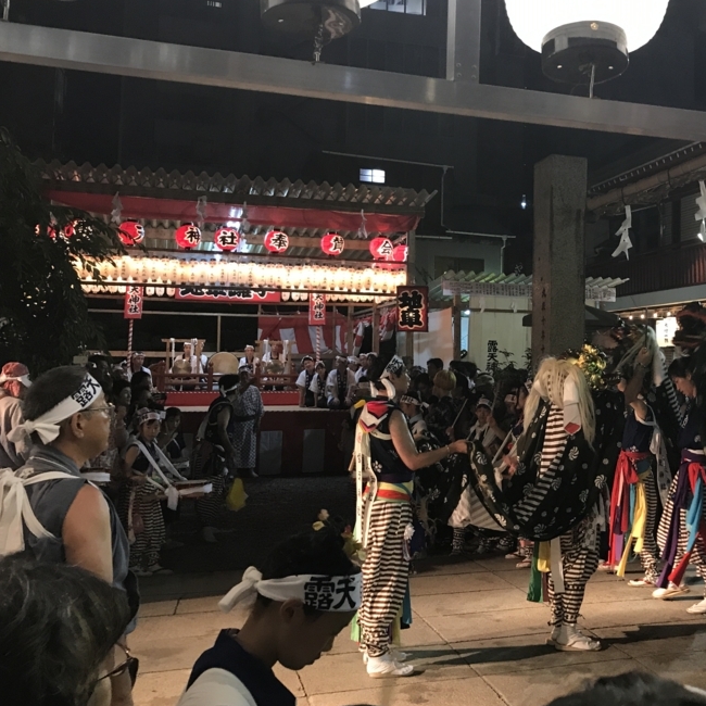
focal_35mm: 39
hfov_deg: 41.5
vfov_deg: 42.7
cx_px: 532
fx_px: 900
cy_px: 307
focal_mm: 3.99
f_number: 1.8
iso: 50
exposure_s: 1/15
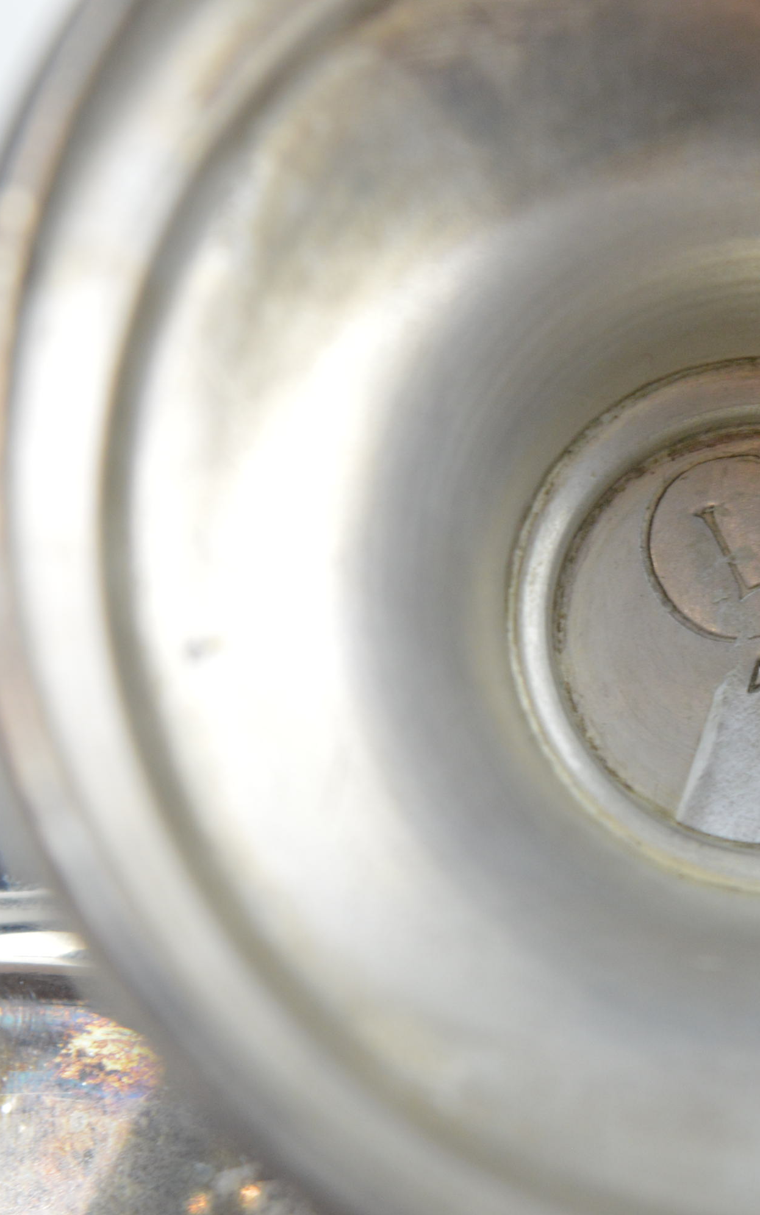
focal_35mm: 127
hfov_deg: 10.3
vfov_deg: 16.5
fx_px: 4200
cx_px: 745
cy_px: 607
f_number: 6.3
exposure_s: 1/60
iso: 800
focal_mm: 55
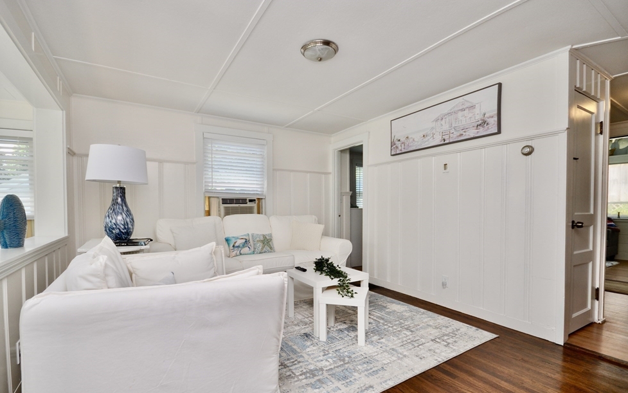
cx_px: 313
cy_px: 214
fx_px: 274
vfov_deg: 71.1
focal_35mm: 16
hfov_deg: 97.8
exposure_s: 1/60
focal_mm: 10
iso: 200
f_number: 5.6
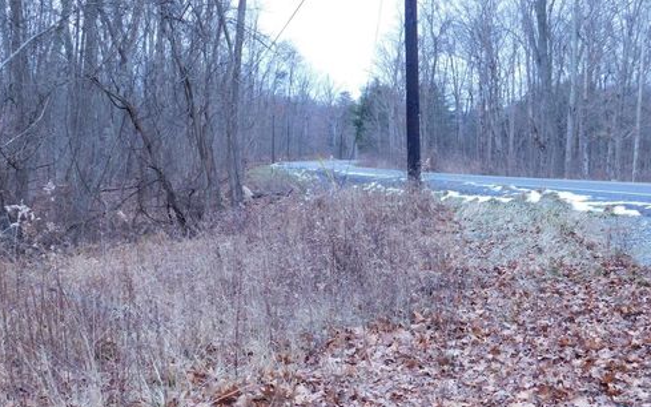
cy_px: 227
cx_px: 326
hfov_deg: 50.4
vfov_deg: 32.8
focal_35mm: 39
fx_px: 692
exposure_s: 1/40
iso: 125
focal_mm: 6.3
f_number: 3.5
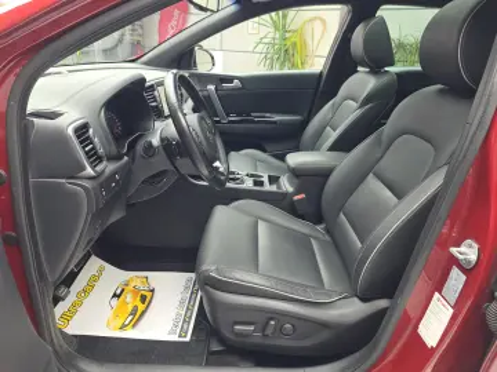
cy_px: 186
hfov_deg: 73.9
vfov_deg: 58.9
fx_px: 330
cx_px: 248
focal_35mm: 23
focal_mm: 6.25
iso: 160
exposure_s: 1/100
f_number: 1.7
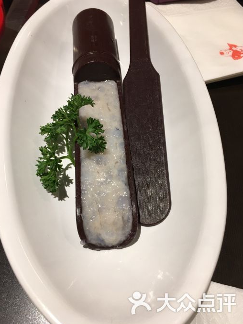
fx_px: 281
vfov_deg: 60.0
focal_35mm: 30
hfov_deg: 46.8
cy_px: 160
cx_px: 123
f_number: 2.2
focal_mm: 4.15
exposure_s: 1/17
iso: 32
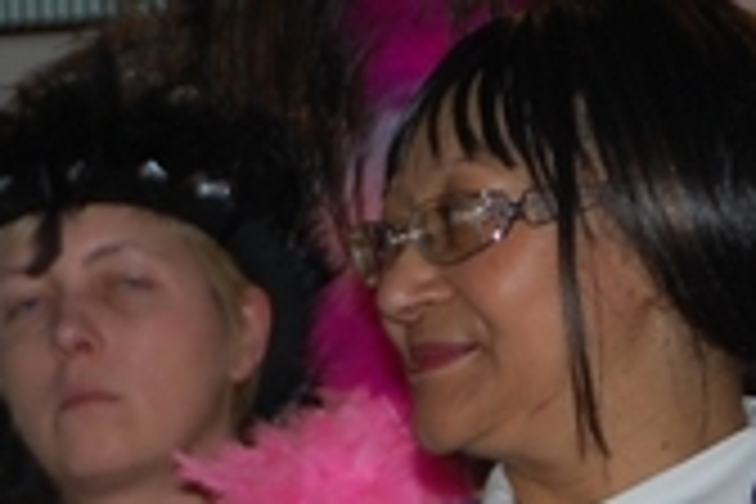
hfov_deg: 4.8
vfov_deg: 3.2
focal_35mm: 429
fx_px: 9008
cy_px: 439
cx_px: -554
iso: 400
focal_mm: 80
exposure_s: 1/60
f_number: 5.3
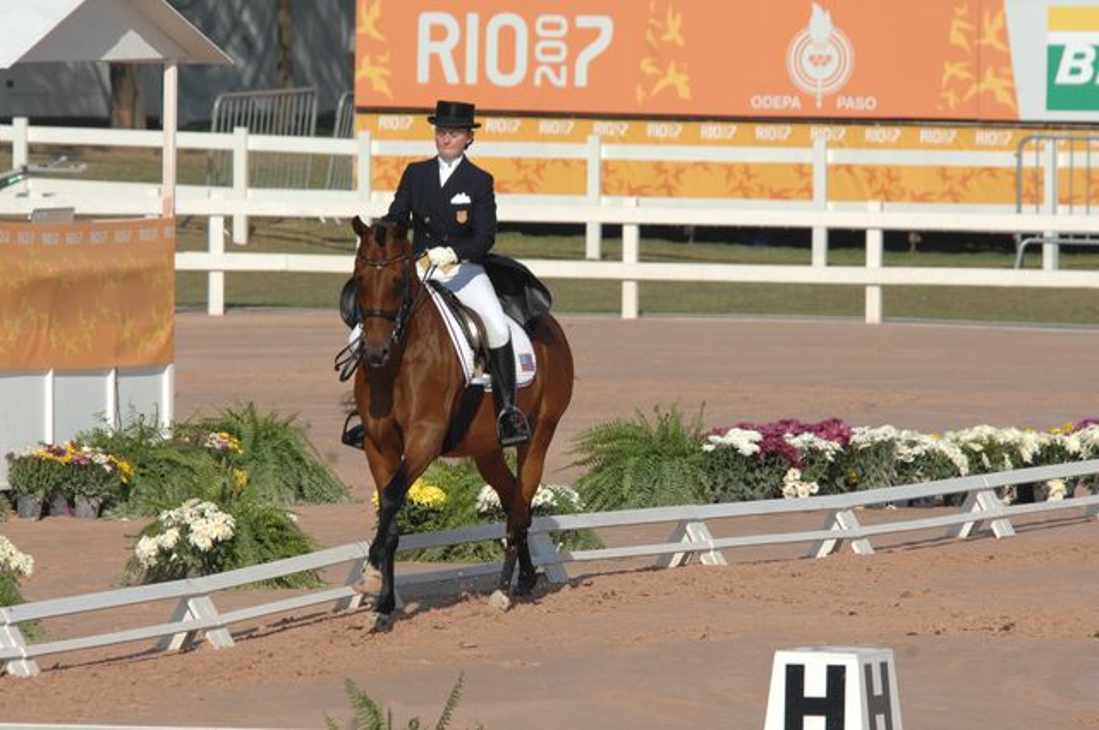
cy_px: 365
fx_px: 12805
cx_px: 550
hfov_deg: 4.9
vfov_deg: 3.3
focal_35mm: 420
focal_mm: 280
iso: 200
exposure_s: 1/640
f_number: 9
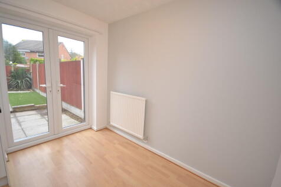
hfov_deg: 100.4
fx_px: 117
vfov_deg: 77.3
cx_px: 140
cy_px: 94
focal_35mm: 15
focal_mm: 10
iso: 400
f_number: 4.5
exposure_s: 1/80
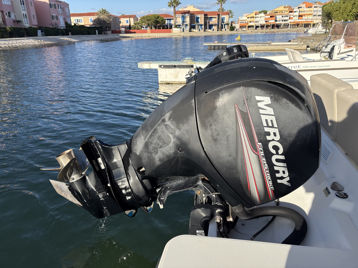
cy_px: 134
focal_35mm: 26
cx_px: 179
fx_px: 269
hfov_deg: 67.3
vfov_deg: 53.1
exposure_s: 1/2865
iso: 64
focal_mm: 5.96
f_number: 1.6
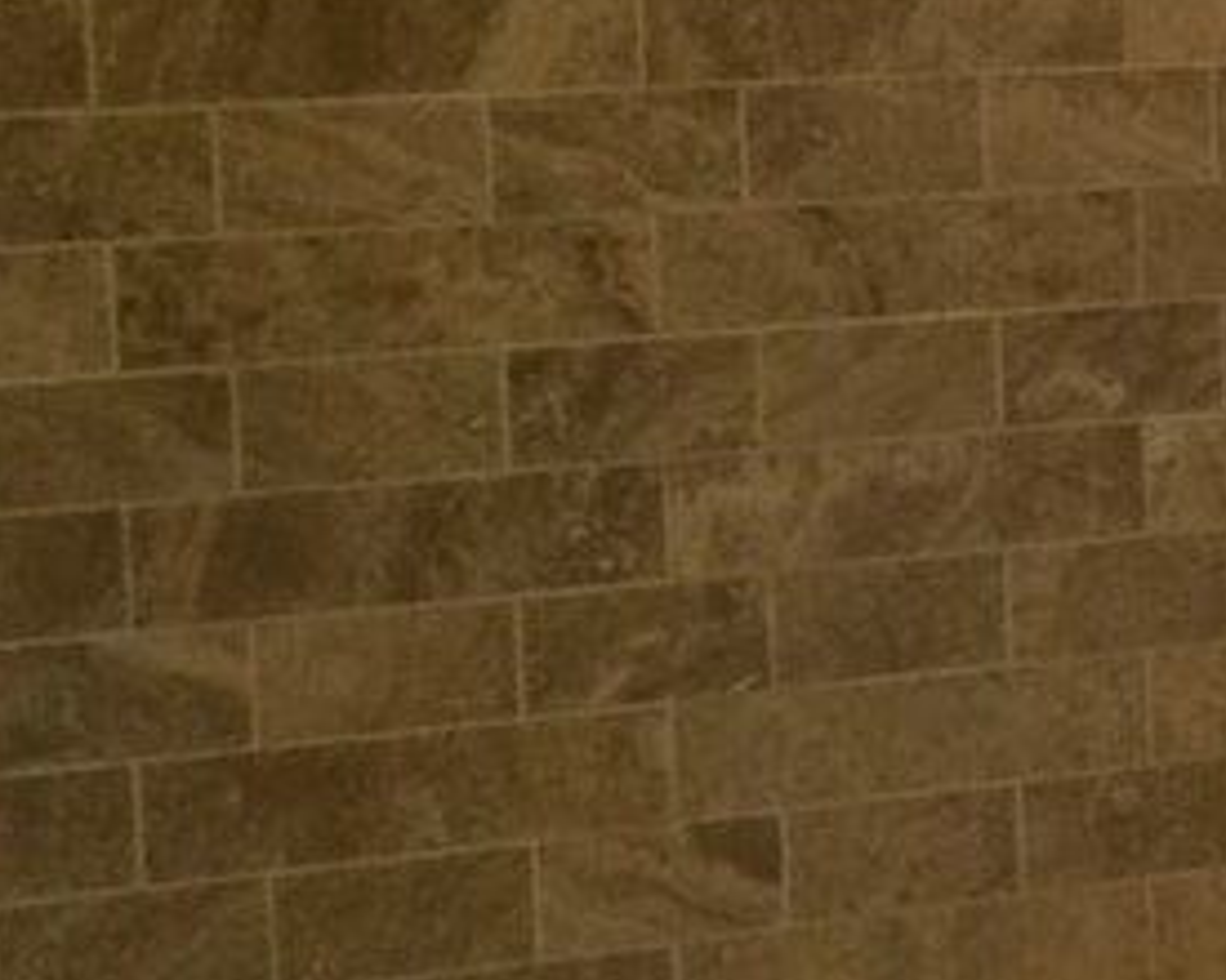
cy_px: 463
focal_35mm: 142
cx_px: 2236
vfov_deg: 10.9
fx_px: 5152
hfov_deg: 12.4
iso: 250
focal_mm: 4.12
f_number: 2.2
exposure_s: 1/30
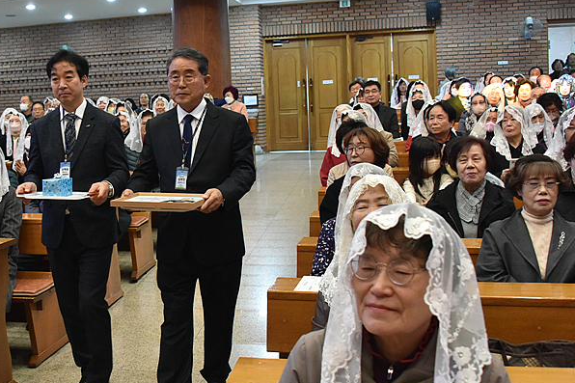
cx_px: 147
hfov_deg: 40.8
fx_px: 750
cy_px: 171
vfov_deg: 28.6
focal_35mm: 47
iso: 3600
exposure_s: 1/125
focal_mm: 28
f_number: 5
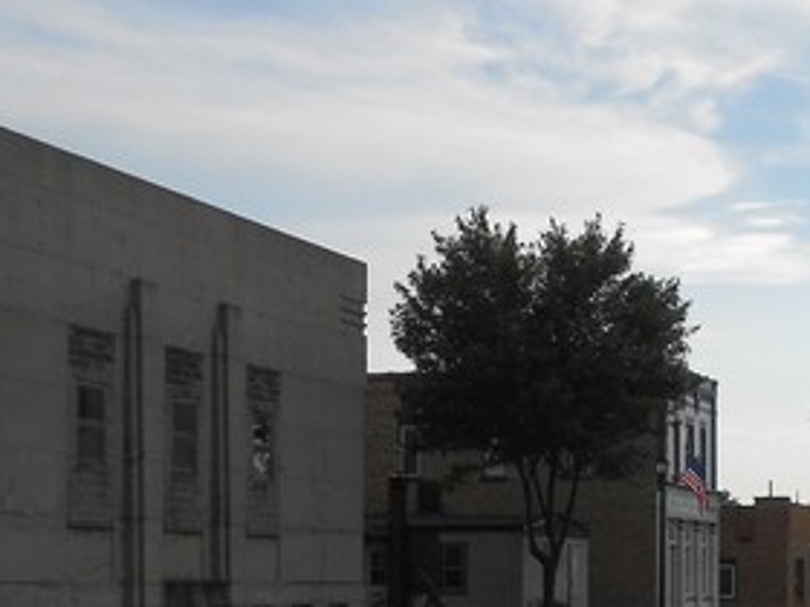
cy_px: 601
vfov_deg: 17.4
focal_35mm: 83
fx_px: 1942
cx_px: 871
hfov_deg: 22.4
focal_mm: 5.1
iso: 80
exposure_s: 1/320
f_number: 8.5
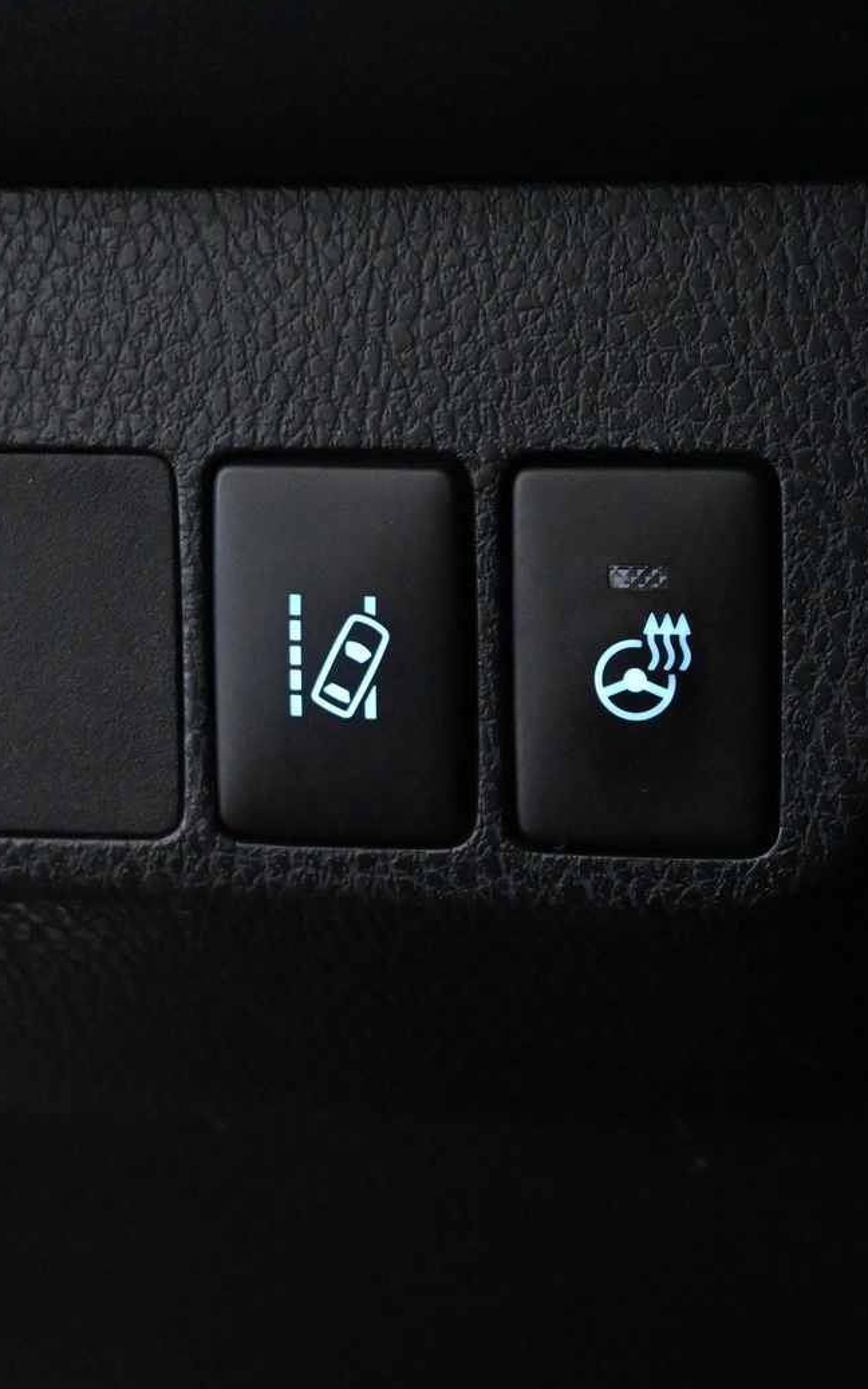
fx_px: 3255
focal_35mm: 86
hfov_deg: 15.2
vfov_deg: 24.1
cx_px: 513
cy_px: 668
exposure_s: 1/60
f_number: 5.3
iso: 10000
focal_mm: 36
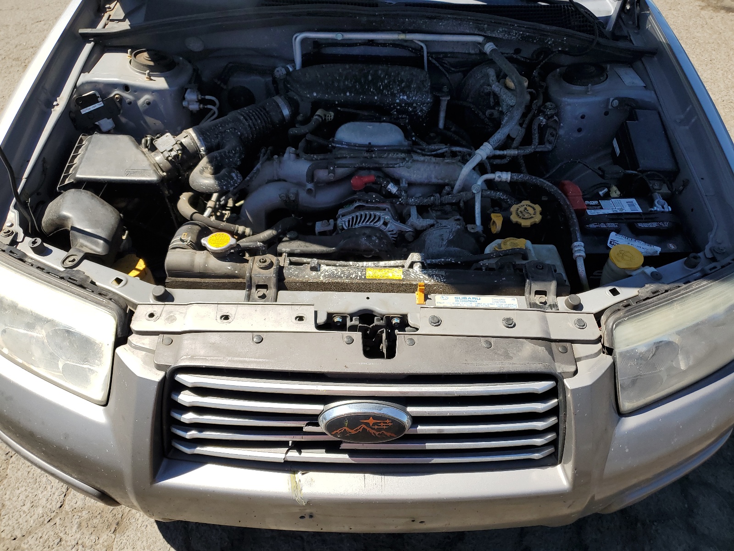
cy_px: 276
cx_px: 367
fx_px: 551
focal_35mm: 26
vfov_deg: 53.1
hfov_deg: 67.3
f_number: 1.5
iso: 50
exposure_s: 1/2000
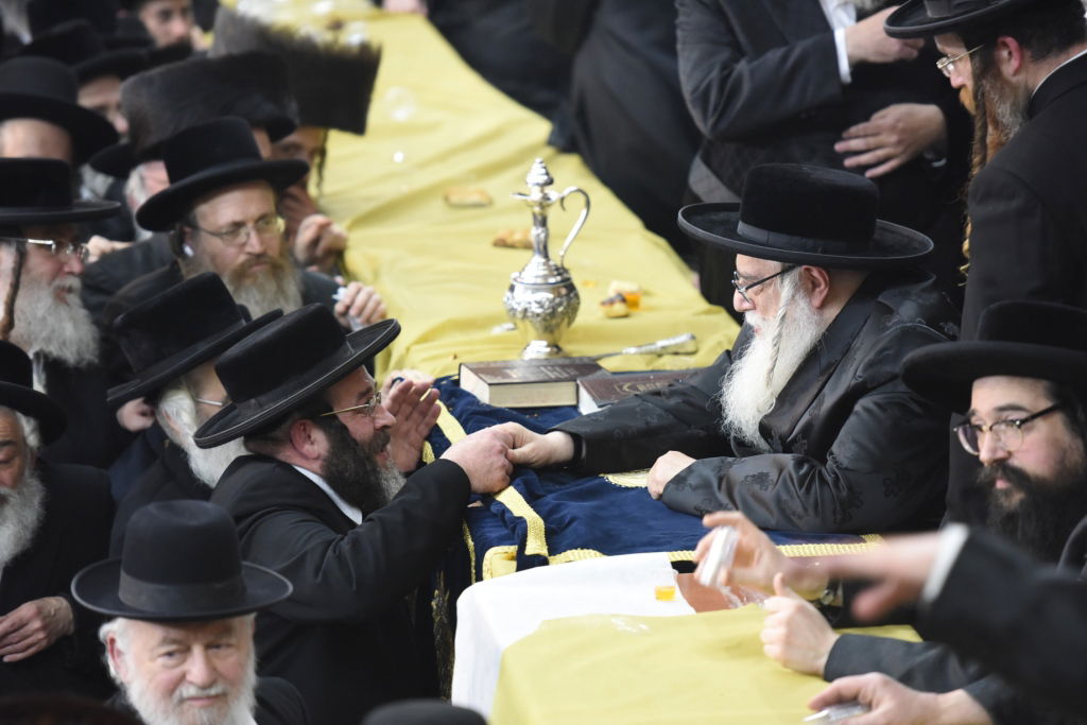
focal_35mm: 170
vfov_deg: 8.1
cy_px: 362
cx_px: 544
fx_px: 5133
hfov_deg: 12.1
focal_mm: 170
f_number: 2.8
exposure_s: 1/100
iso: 3200
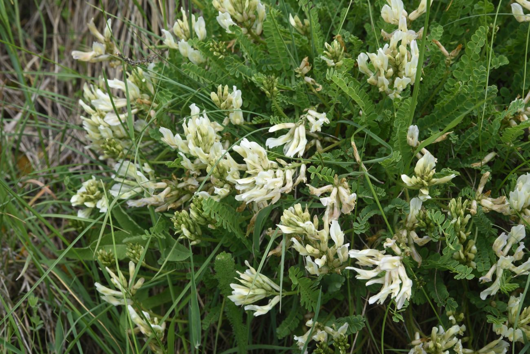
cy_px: 177
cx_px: 265
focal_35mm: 70
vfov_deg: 19.5
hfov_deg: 28.8
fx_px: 1031
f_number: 14
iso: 200
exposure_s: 1/125
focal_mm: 70
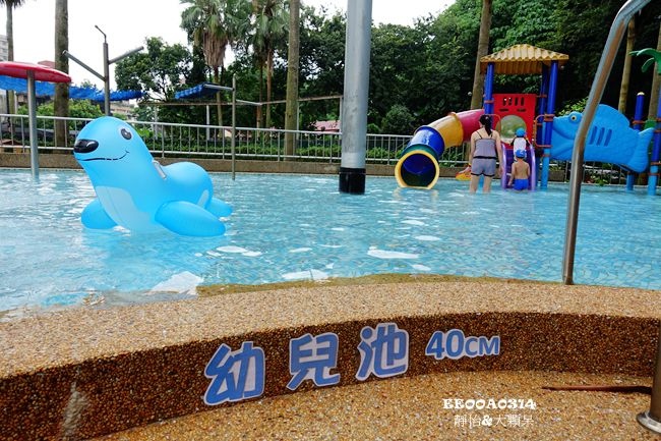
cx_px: 330
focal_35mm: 24
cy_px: 220
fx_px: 441
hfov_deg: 73.8
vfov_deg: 53.1
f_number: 4
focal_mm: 8.84
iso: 125
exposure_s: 1/125
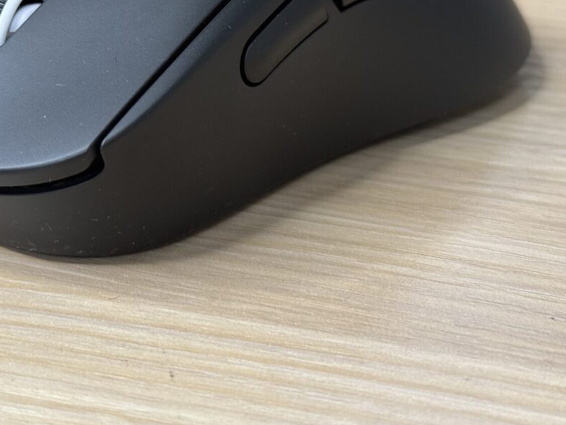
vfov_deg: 17.8
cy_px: 72
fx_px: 1341
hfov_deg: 23.8
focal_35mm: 82
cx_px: 213
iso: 160
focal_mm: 6.76
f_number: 1.78
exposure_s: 1/60
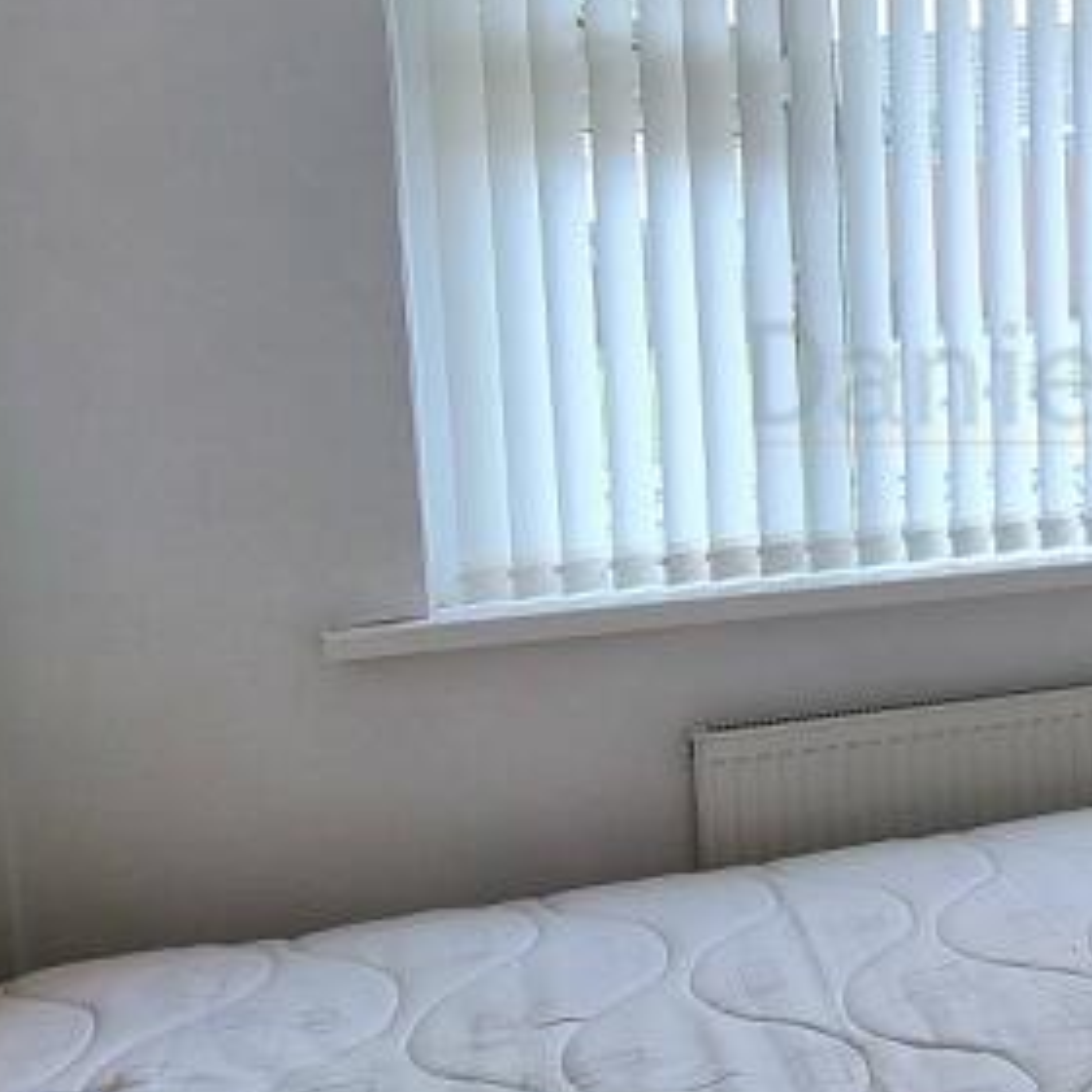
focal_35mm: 42
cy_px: 406
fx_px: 1499
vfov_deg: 39.7
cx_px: 1225
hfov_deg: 34.2
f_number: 2.2
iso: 50
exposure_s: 1/185
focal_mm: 2.2
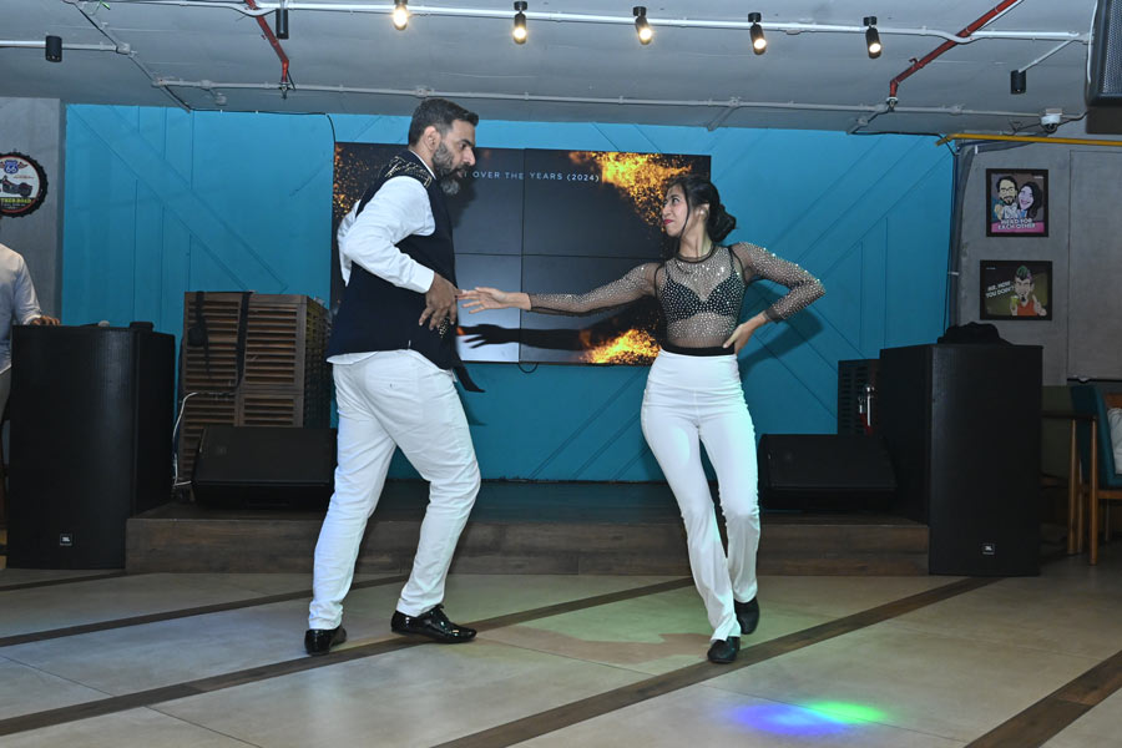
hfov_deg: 53.1
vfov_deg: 36.9
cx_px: 561
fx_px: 1122
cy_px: 374
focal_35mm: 36
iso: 1600
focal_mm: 24
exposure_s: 1/200
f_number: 6.3
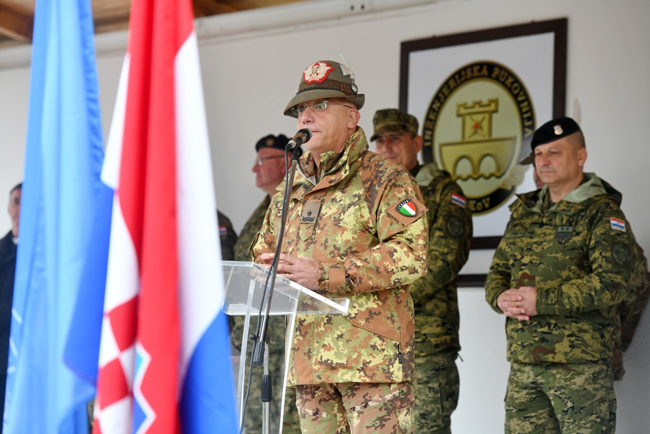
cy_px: 217
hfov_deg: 17.6
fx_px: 2094
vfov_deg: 11.8
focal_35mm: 116
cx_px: 325
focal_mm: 116
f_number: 5
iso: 400
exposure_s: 1/160
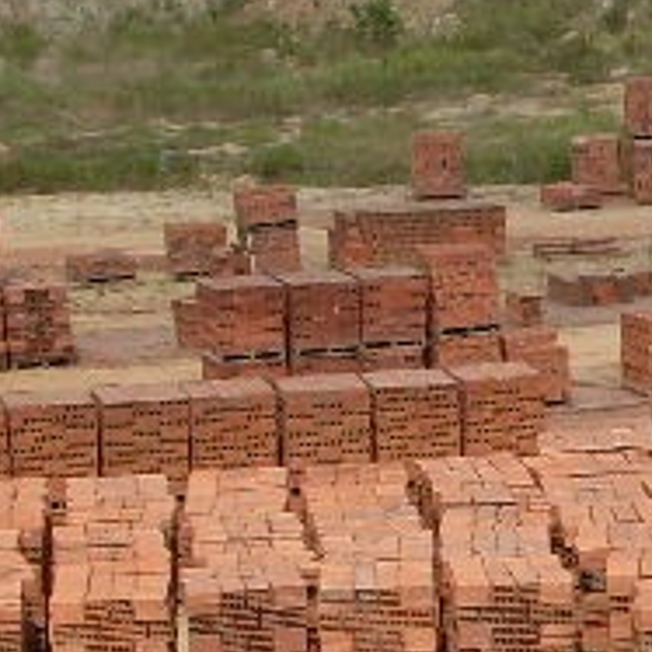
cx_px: 1304
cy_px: 509
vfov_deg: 9.5
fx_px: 3921
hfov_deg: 9.0
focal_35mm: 184
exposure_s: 1/250
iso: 80
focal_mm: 6.3
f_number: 8.4
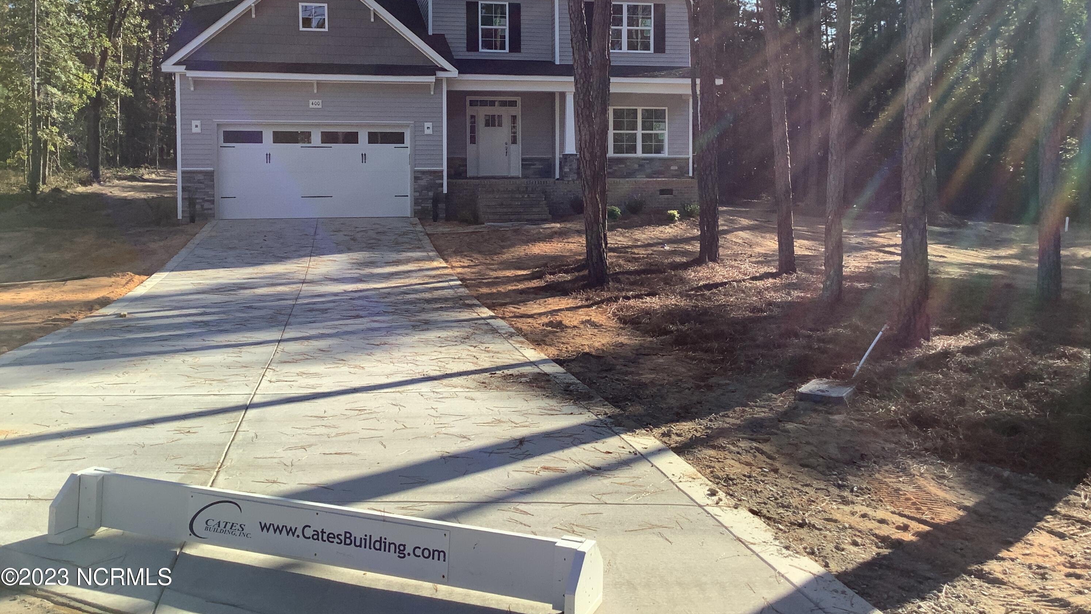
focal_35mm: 34
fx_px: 984
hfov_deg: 58.0
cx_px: 548
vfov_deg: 34.3
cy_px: 203
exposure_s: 1/754
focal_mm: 3.3
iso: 25
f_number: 2.4
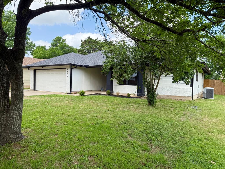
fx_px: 156
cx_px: 112
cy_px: 84
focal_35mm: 24
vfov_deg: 56.8
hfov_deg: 71.6
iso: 100
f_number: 1.78
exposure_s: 1/1585
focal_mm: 6.76
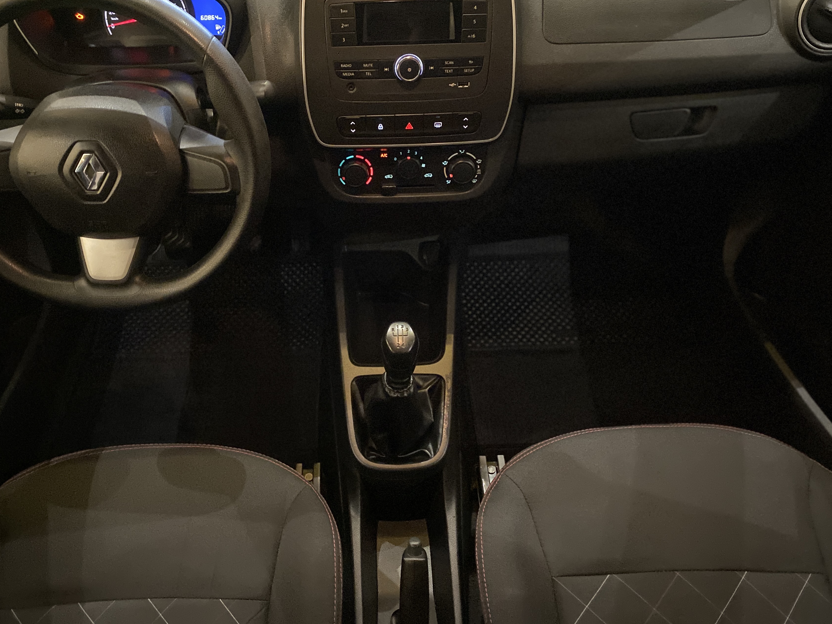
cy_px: 252
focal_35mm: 31
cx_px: 375
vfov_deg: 45.2
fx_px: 745
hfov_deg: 58.2
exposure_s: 1/15
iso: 2000
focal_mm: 4.25
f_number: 1.8
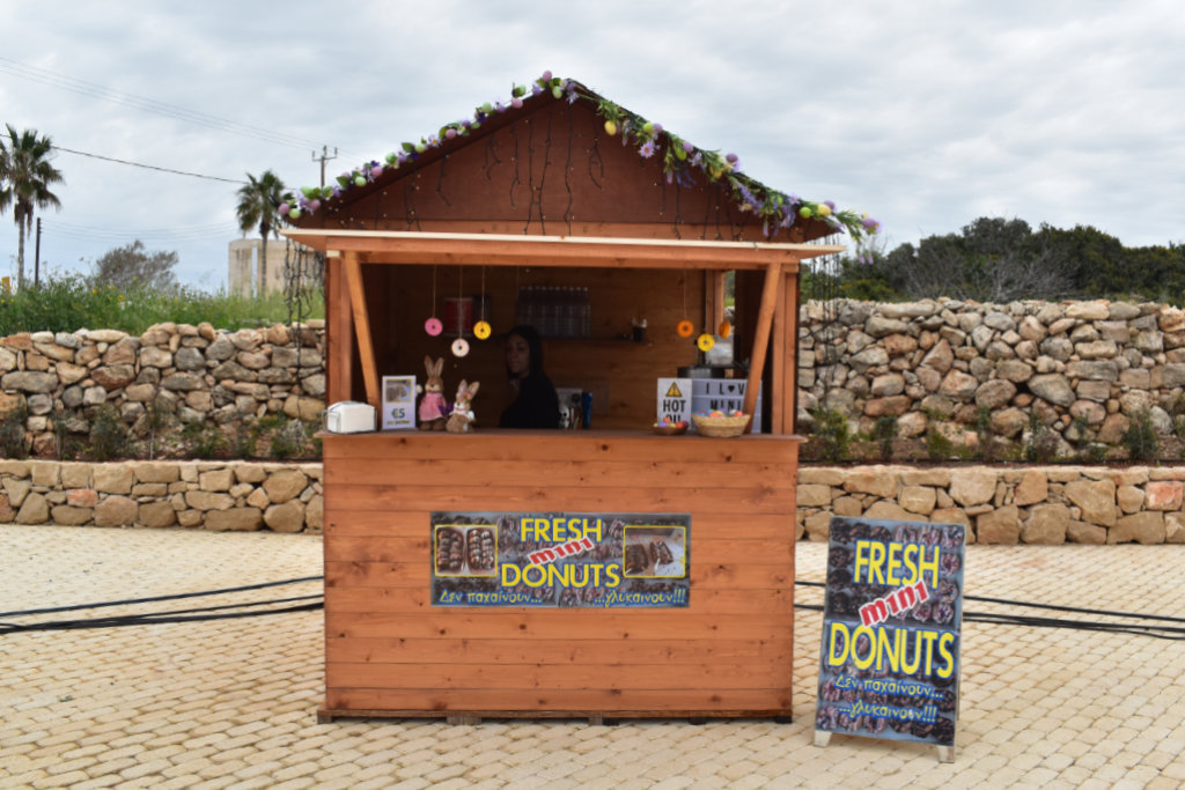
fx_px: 1086
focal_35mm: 33
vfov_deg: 40.0
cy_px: 395
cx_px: 592
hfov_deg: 57.2
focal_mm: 22
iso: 400
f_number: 11
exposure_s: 1/500
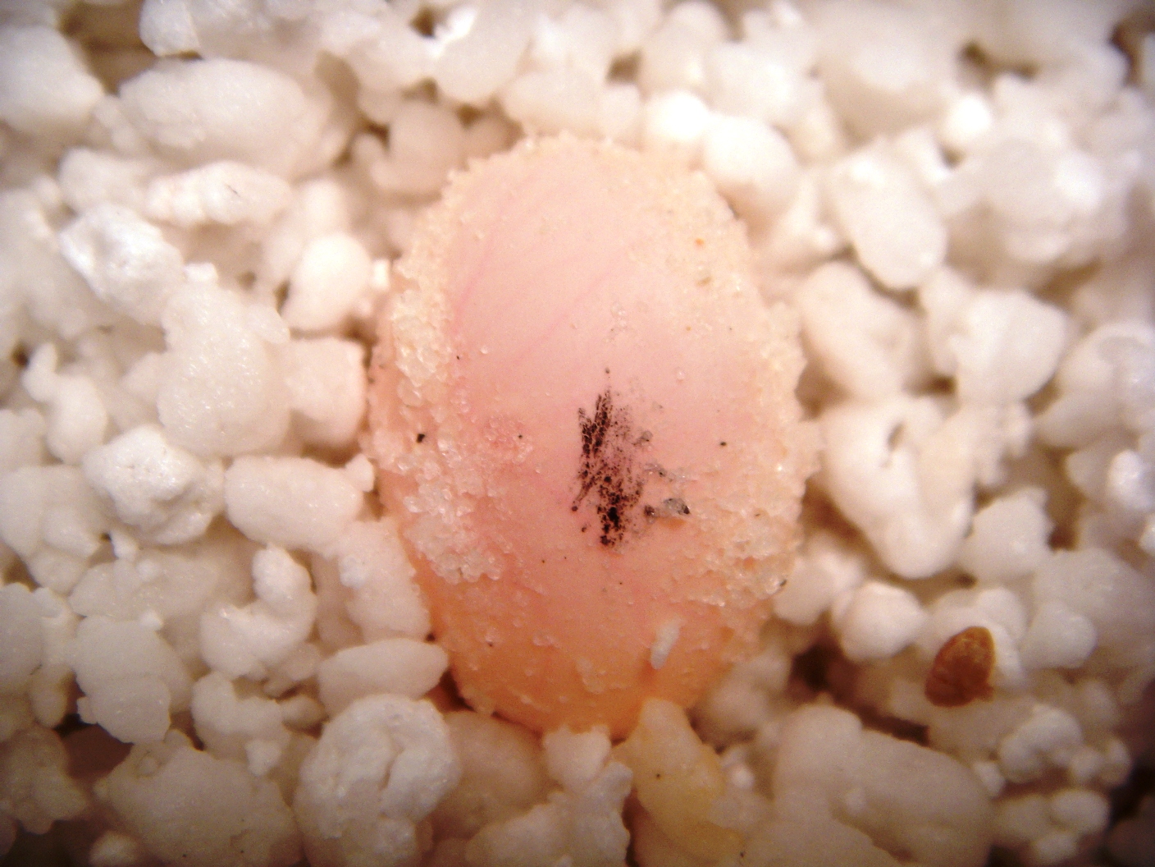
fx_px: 1268
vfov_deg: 37.7
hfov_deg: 49.0
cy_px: 434
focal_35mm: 38
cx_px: 578
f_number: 3.5
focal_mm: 6.4
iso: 64
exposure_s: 1/68
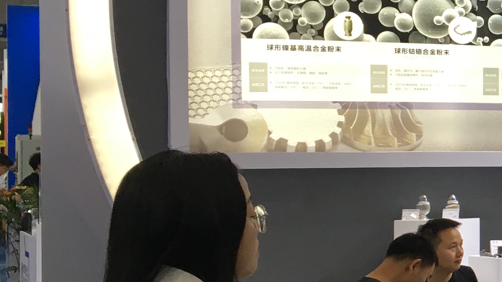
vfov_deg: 11.2
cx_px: 821
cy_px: 165
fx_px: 1437
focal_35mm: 108
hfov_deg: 17.2
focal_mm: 4.15
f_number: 2.2
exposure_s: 1/33
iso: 25
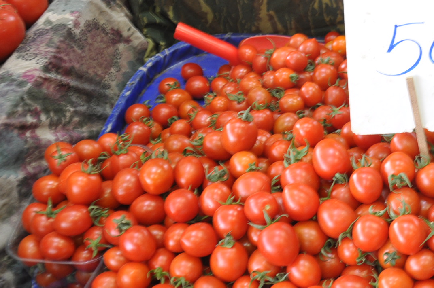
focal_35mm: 72
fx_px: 867
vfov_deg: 18.9
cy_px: 135
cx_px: 419
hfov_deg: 26.8
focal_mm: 24
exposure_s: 1/20
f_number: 4.5
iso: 400
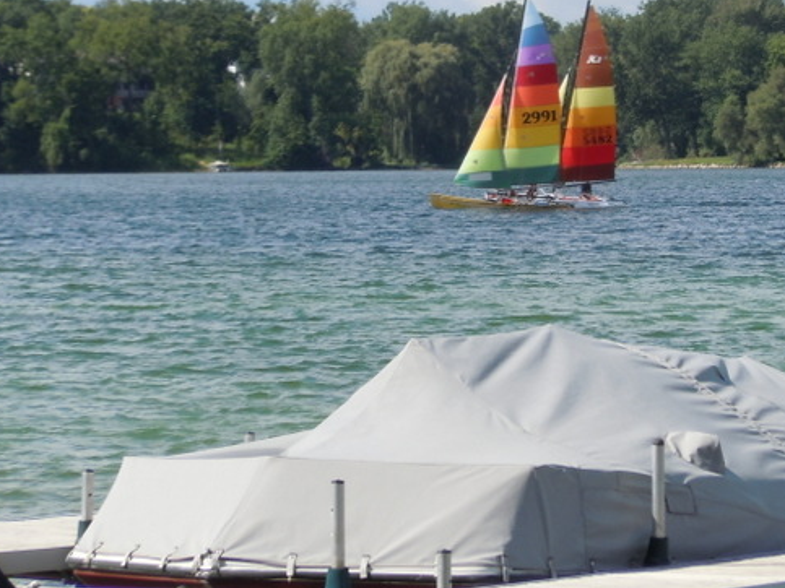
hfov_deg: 7.2
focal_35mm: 275
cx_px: 549
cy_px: 115
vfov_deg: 5.4
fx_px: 6235
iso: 100
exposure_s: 1/400
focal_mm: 29.8
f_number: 5.5
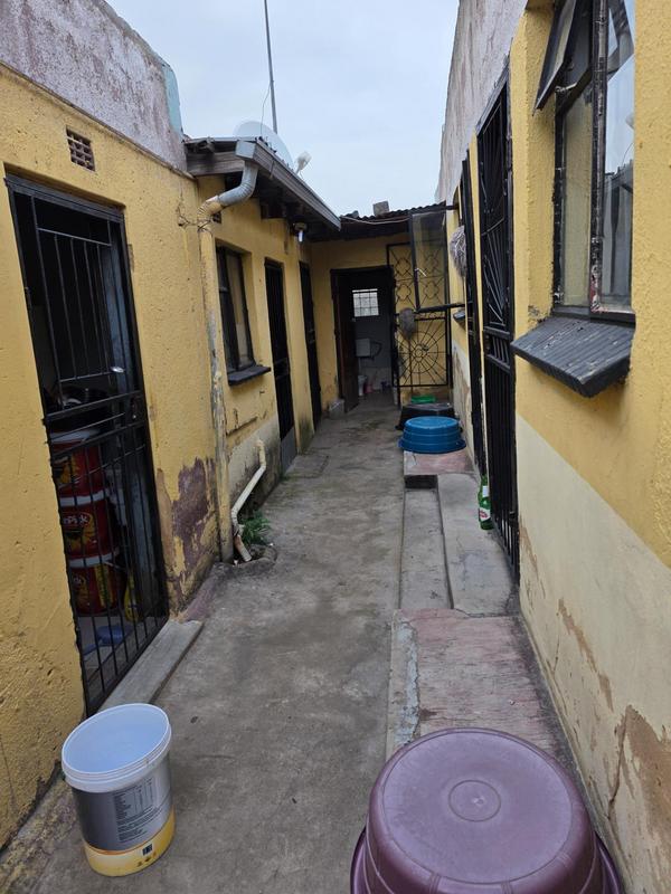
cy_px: 447
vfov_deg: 73.9
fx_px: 594
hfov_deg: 58.9
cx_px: 336
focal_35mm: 23
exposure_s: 1/359
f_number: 1.7
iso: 50
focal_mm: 6.3
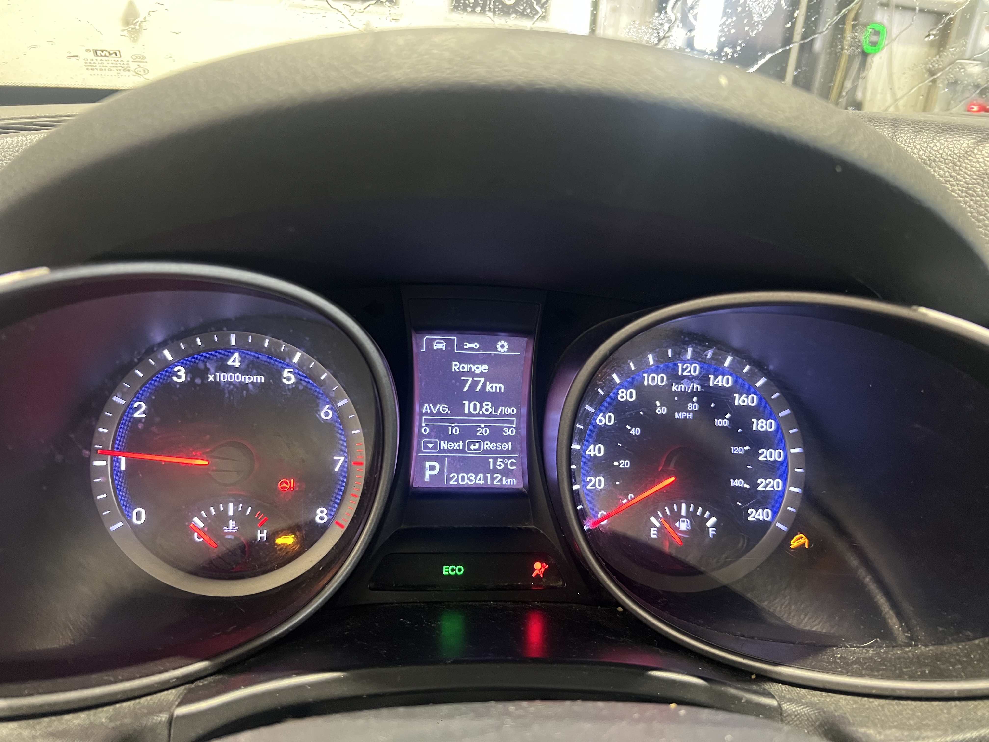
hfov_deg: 67.3
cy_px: 371
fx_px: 743
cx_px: 494
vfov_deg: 53.1
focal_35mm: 26
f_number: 1.5
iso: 500
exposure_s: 1/40
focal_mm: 5.7
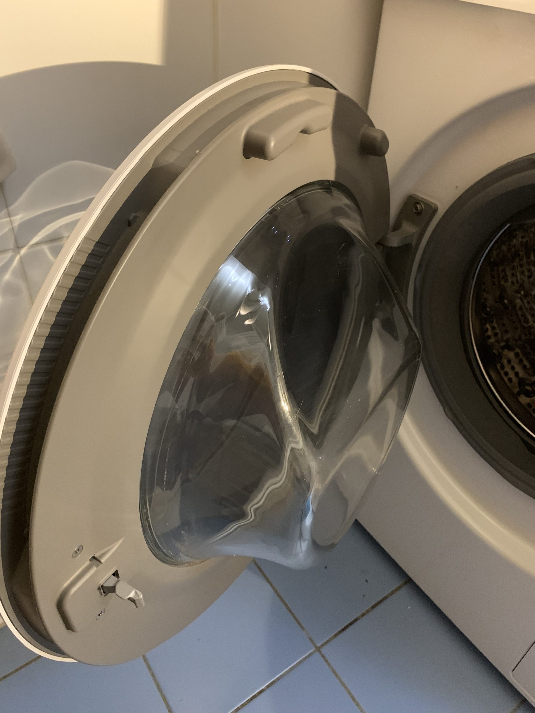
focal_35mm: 26
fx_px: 536
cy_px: 356
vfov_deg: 67.3
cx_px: 268
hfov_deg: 53.1
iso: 640
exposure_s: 1/25
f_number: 1.8
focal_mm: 4.25
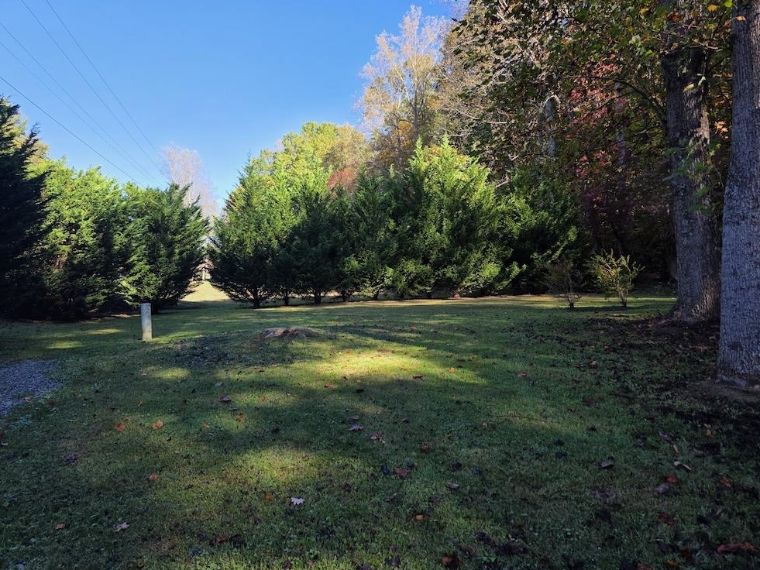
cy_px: 281
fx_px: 527
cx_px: 385
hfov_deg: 71.6
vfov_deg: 56.8
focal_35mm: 24
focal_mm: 6.3
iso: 80
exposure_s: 1/1672
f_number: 1.7
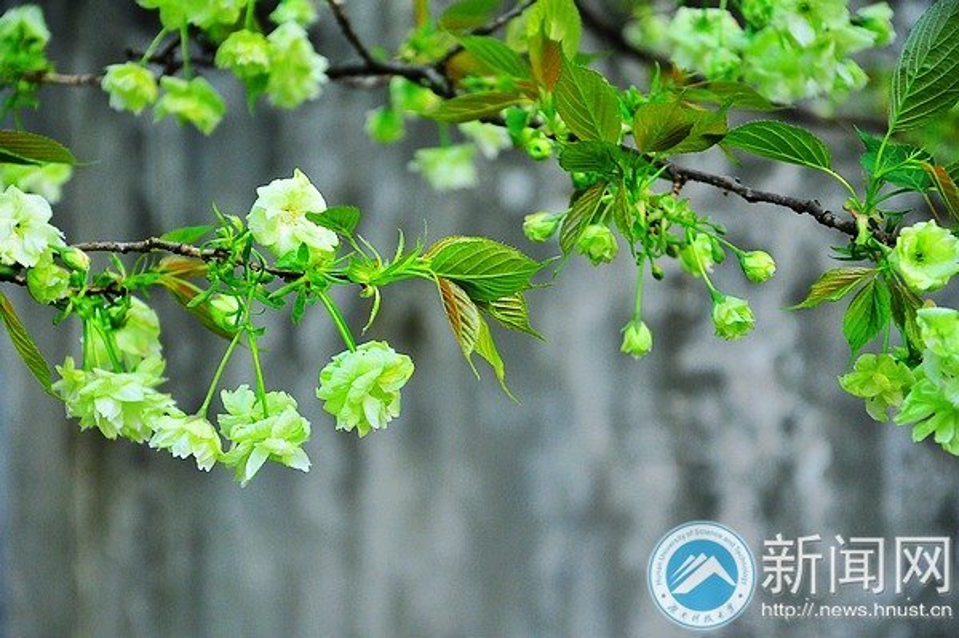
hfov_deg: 14.0
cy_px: 319
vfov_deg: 9.3
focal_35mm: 147
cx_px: 480
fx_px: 3913
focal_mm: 98
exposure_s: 1/800
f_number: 5.6
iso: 1000
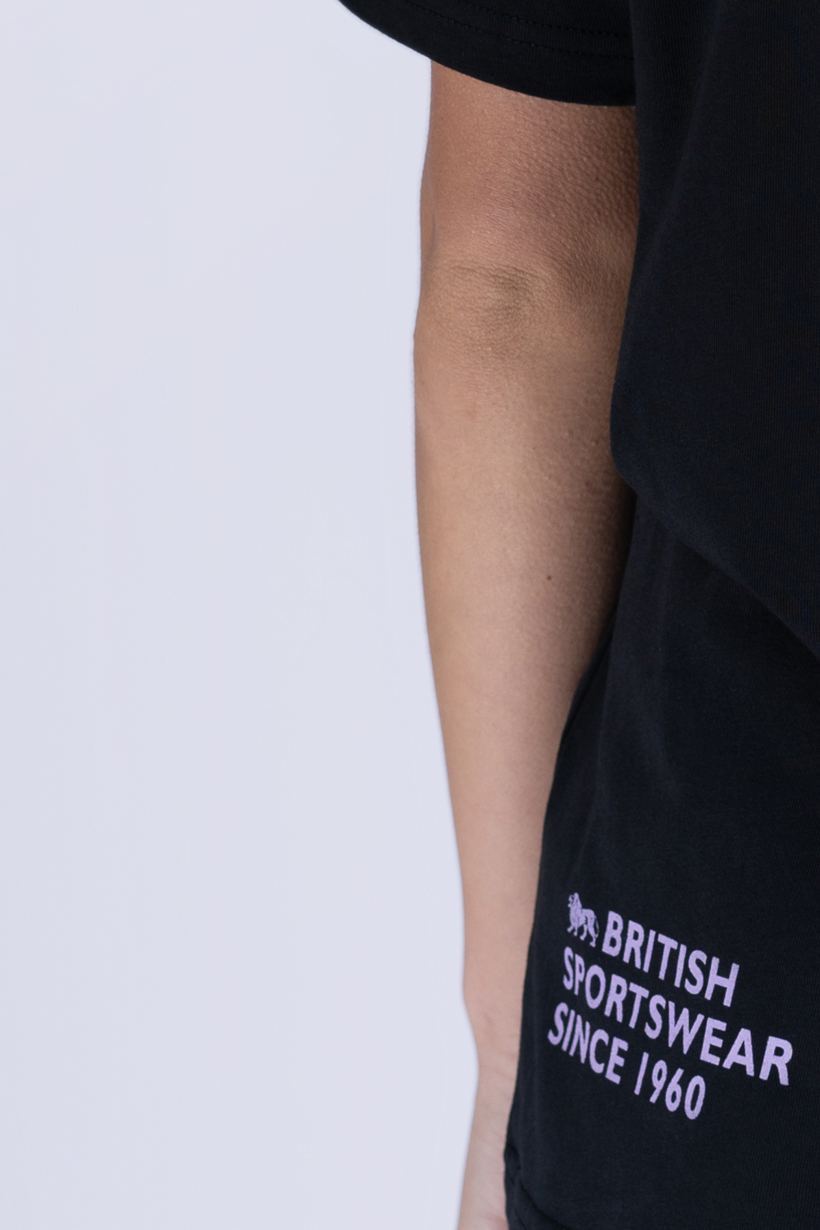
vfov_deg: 11.0
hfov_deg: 7.3
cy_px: -181
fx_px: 6284
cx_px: 1305
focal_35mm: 184
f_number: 5.6
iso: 100
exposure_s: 1/160
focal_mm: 55
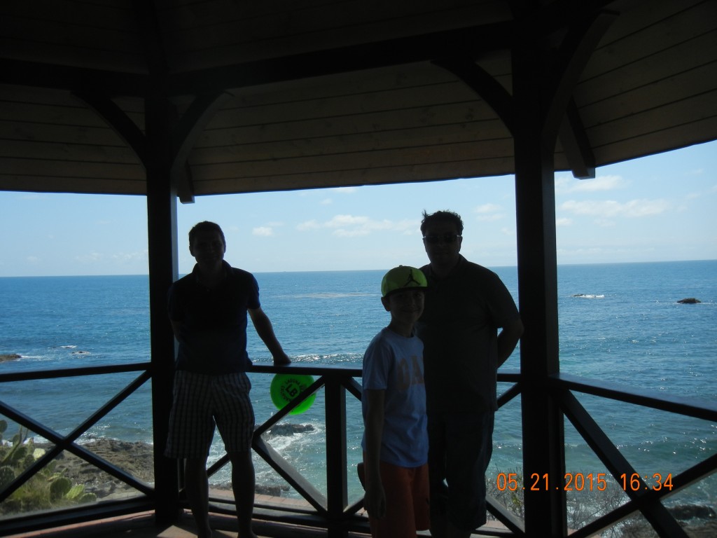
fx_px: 621
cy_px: 269
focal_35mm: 30
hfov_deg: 60.0
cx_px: 358
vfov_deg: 46.8
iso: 160
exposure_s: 1/541
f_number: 7
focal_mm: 5.4
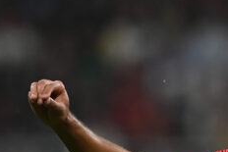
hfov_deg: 1.2
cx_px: 342
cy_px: 218
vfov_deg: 0.8
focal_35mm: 1765
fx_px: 11185
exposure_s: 1/2000
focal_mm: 400
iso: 3200
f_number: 3.5
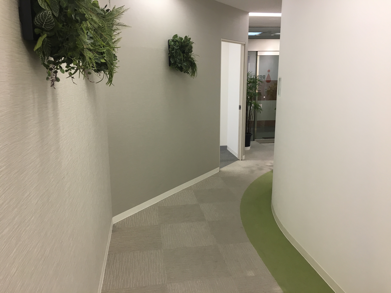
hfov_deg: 61.7
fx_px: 328
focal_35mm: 29
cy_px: 146
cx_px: 196
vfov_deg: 48.2
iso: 25
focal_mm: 4.15
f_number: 2.2
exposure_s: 1/33
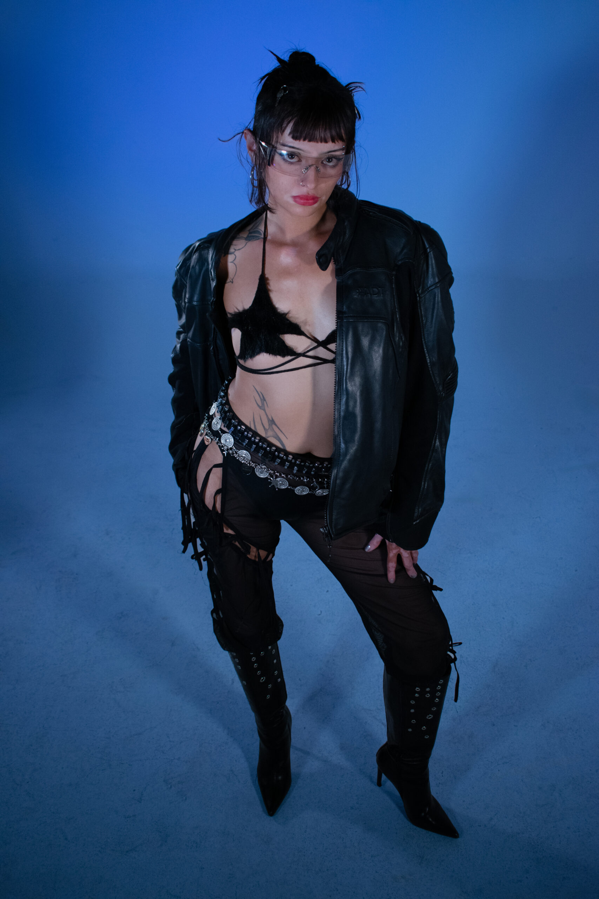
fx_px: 1011
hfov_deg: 33.0
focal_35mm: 40
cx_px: 300
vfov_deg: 47.9
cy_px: 450
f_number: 4.5
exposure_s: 1/320
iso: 800
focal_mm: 27
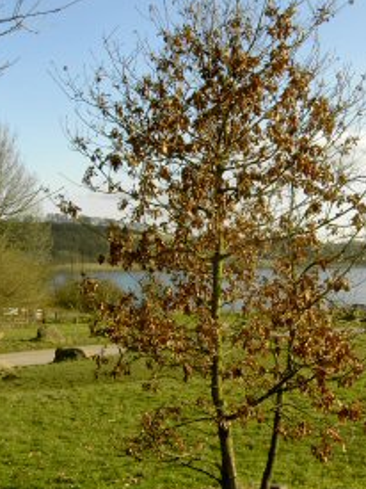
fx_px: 720
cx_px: 247
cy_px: 236
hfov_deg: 28.3
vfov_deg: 37.5
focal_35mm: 51
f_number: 6.7
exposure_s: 1/200
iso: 100
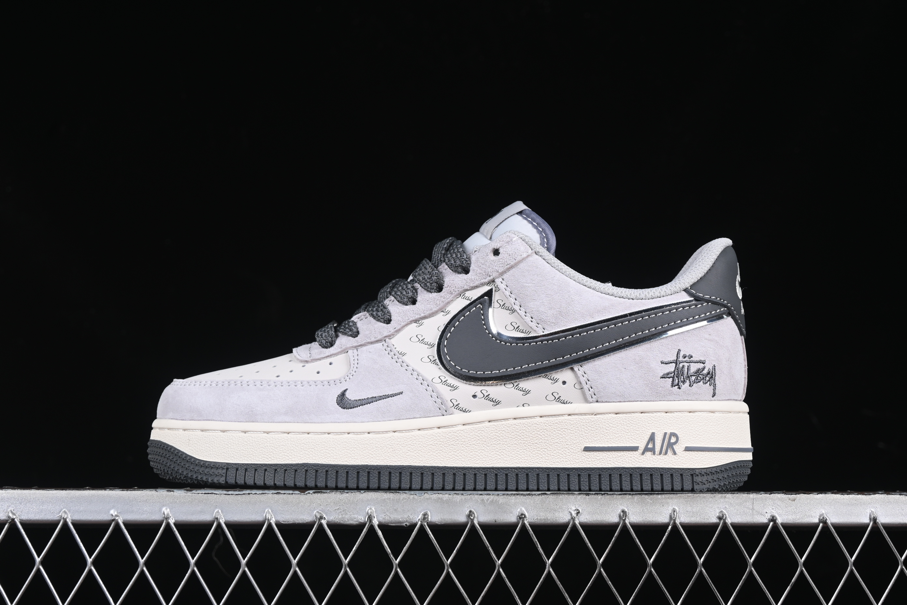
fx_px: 1889
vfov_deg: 18.2
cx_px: 454
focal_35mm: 75
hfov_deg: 27.0
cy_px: 302
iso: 160
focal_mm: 50
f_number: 8
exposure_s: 1/80
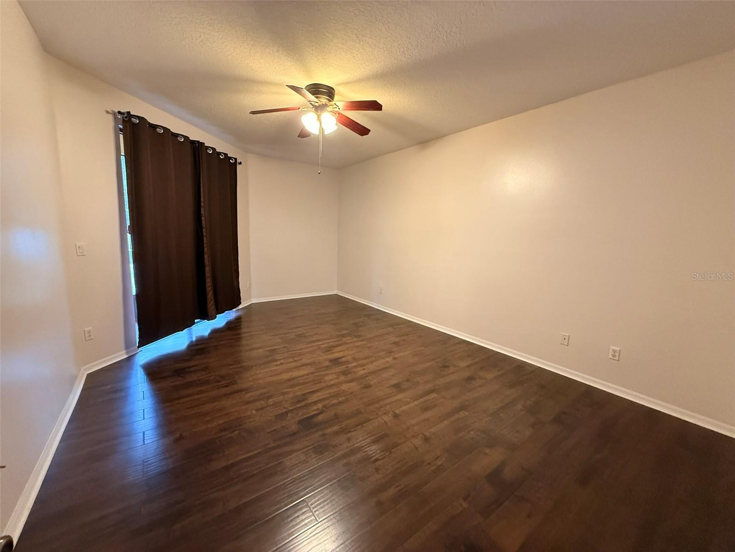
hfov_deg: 102.1
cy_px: 276
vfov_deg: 85.7
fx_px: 297
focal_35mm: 14
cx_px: 368
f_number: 2.2
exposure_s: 1/60
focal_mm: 2.22
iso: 640
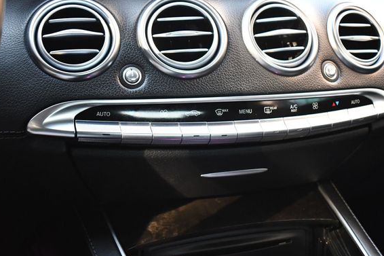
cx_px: 208
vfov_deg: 26.0
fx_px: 554
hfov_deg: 38.2
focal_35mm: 52
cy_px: 122
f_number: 4.2
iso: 3200
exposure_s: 1/125
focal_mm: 31
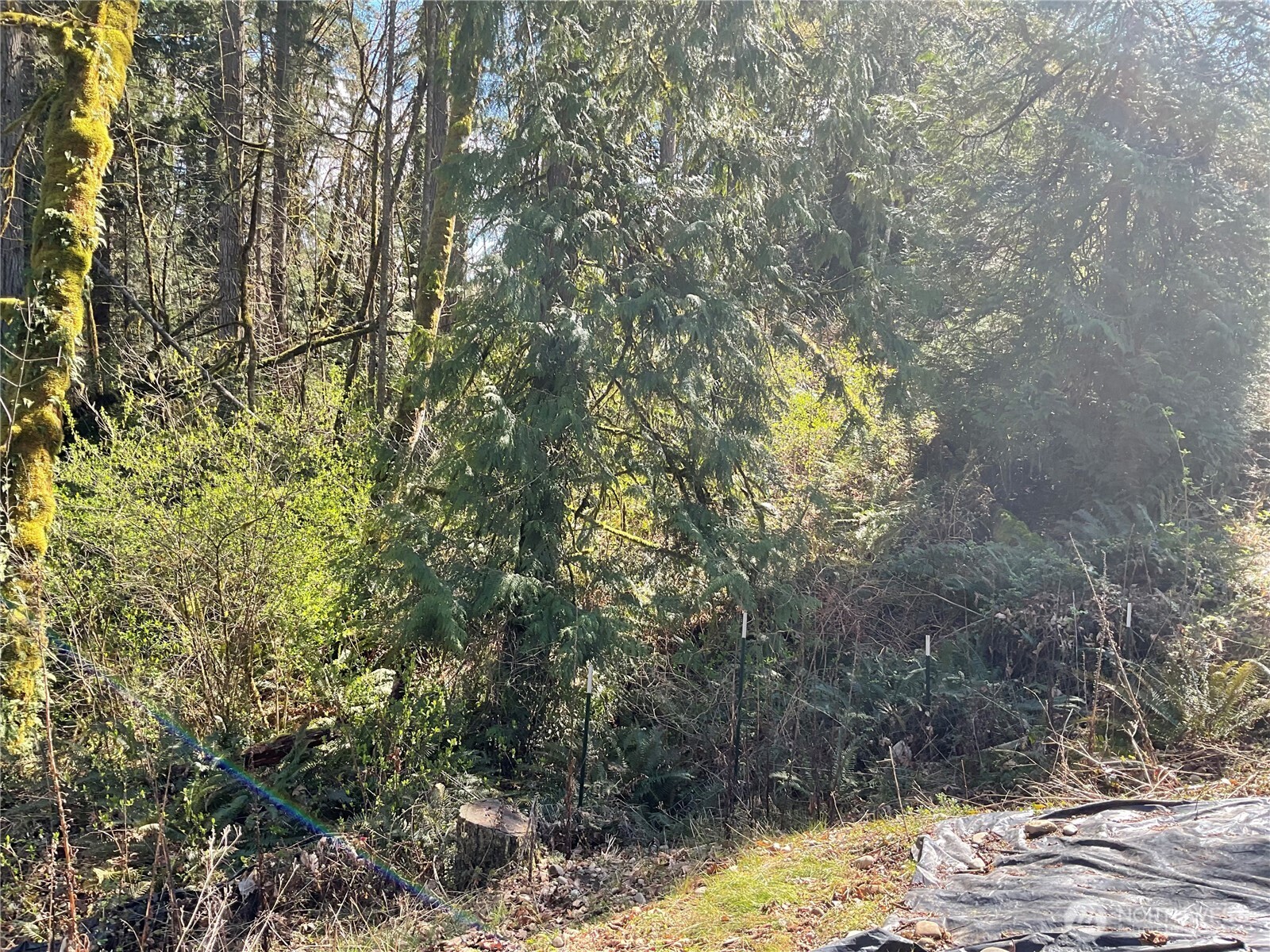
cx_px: 635
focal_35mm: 29
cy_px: 476
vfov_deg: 48.2
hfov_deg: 61.7
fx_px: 1064
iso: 16
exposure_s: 1/212
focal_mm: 3
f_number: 1.8
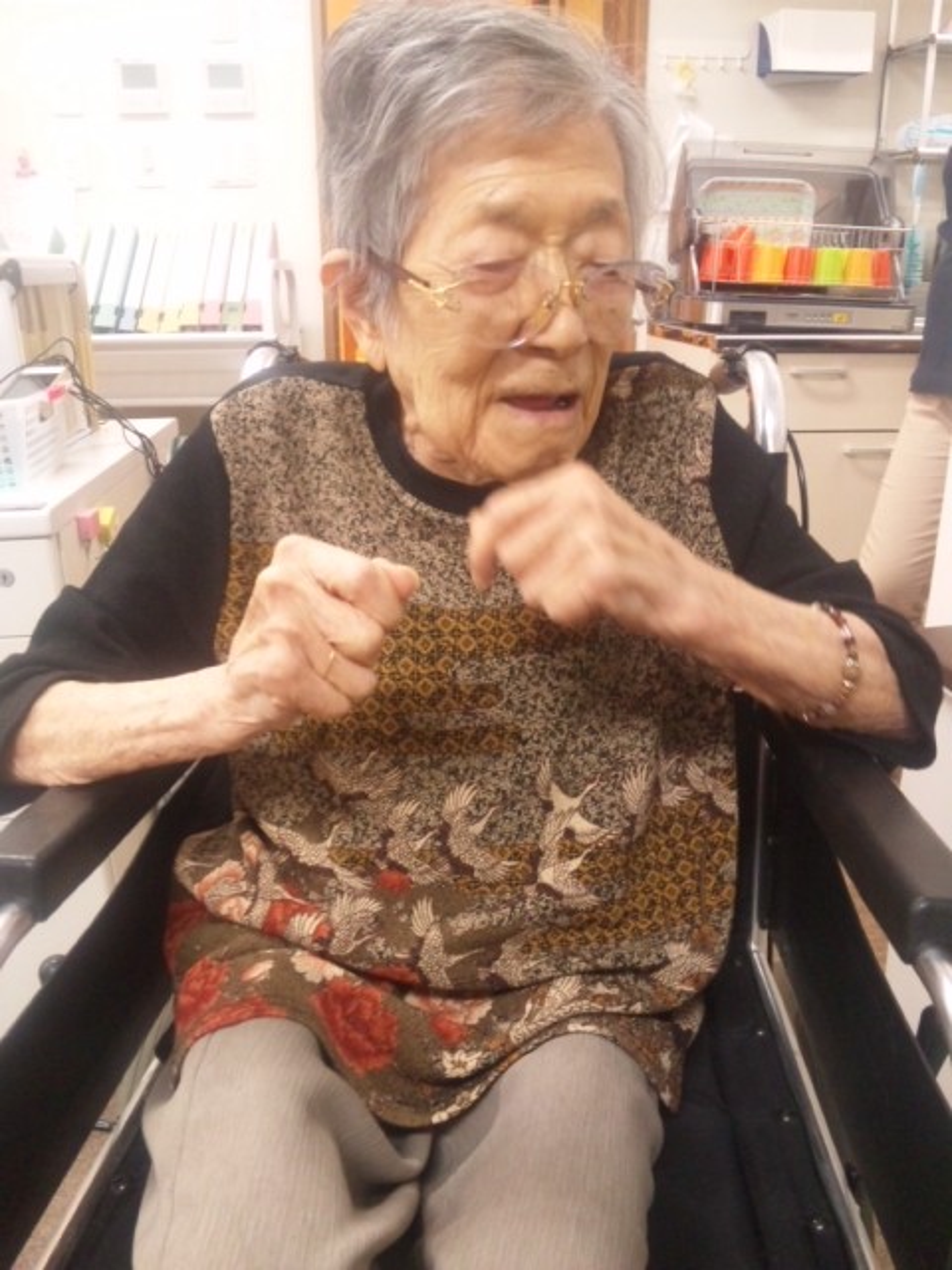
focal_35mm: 28
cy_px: 635
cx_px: 476
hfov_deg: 49.7
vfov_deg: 63.4
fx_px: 1027
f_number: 2.8
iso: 200
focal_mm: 5.07
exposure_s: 1/23.2
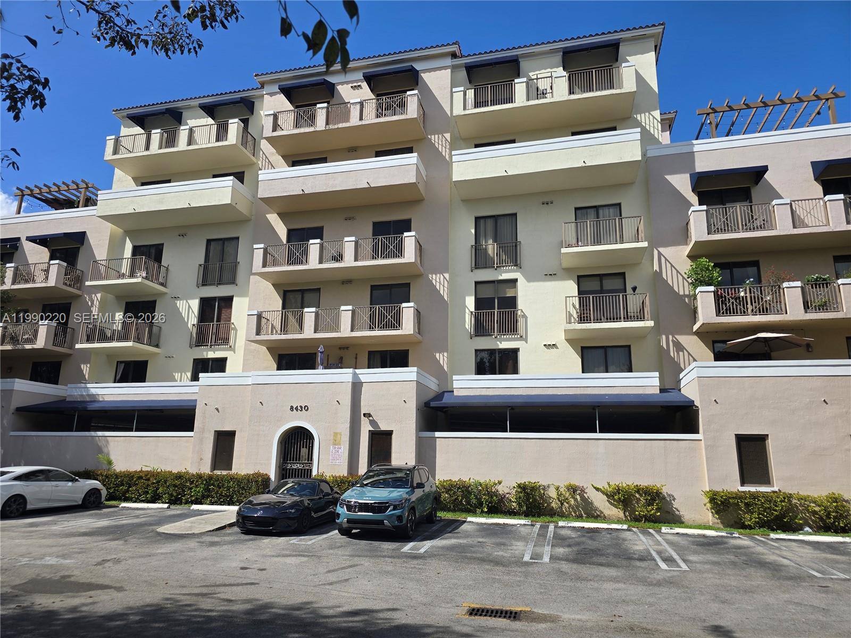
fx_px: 565
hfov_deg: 73.9
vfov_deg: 58.9
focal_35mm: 23
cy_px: 319
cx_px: 426
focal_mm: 6.3
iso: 12
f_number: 1.7
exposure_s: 1/854
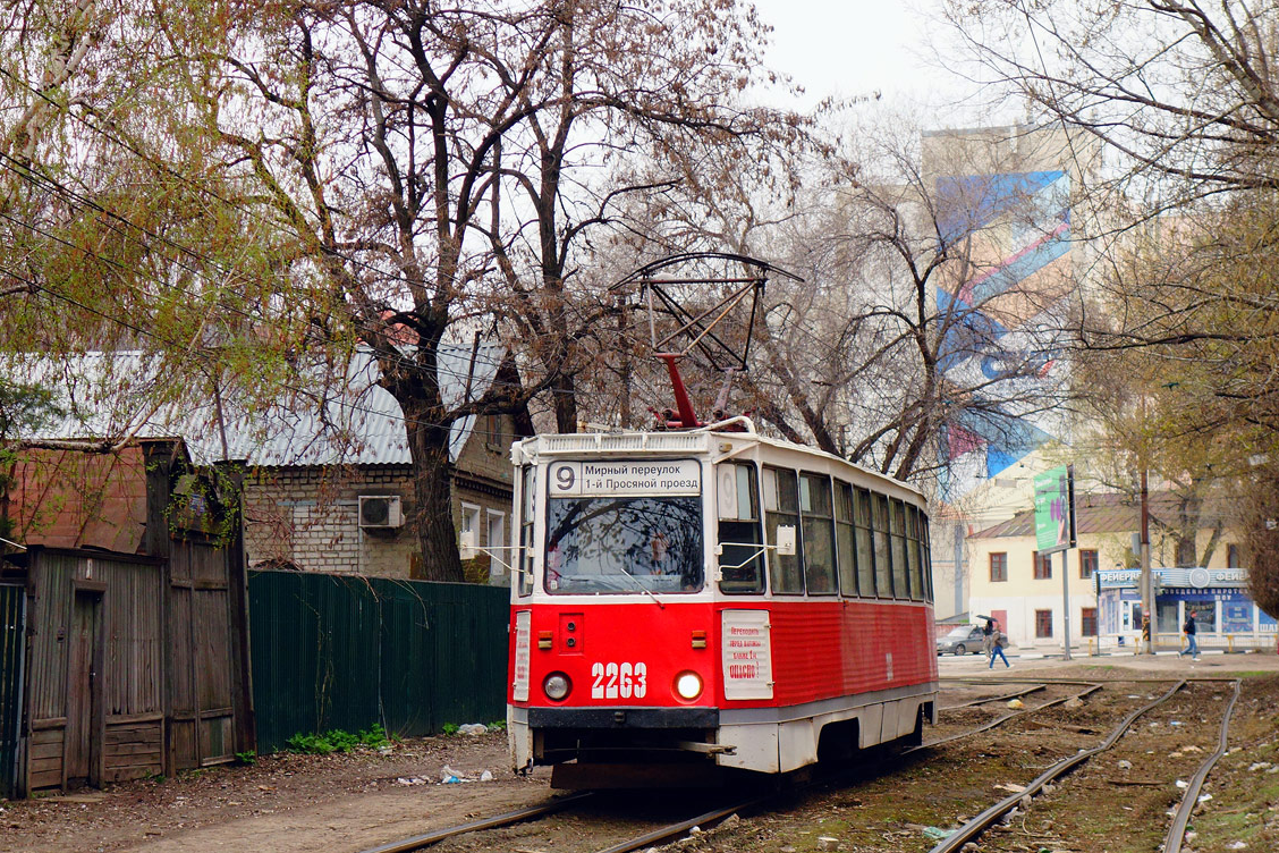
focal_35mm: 83
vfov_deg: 16.5
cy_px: 451
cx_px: 650
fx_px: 2949
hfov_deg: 24.5
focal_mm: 29.15
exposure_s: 1/500
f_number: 4.5
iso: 320
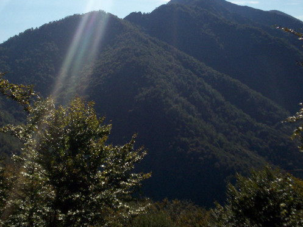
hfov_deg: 33.2
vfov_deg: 25.0
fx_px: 507
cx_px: 132
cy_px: 67
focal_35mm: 58
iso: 100
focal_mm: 5.9
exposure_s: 1/1550
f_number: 4.5
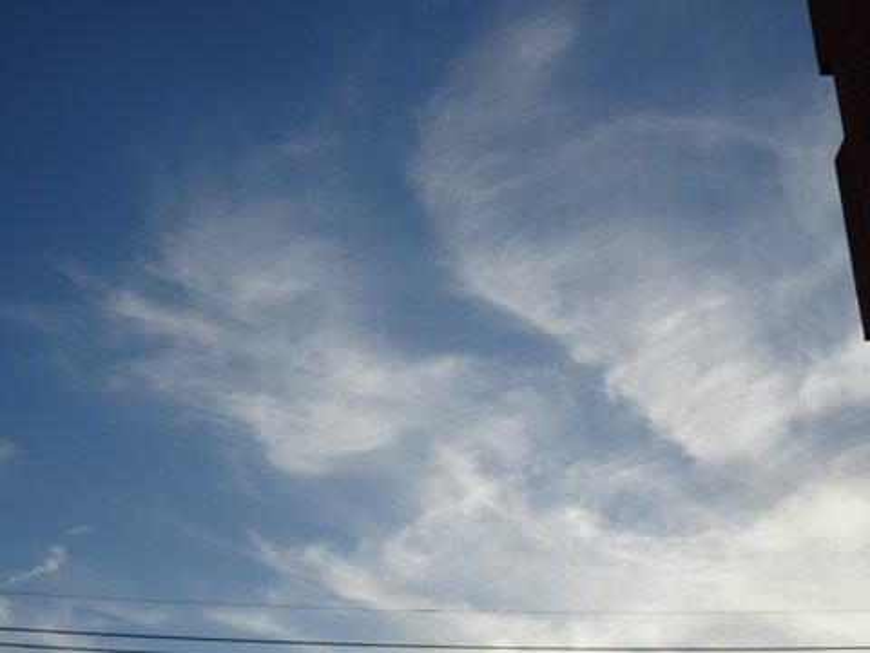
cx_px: 435
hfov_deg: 31.2
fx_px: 1558
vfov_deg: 23.7
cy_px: 326
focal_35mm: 62
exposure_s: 1/500
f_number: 4.5
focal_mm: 10.59
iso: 80
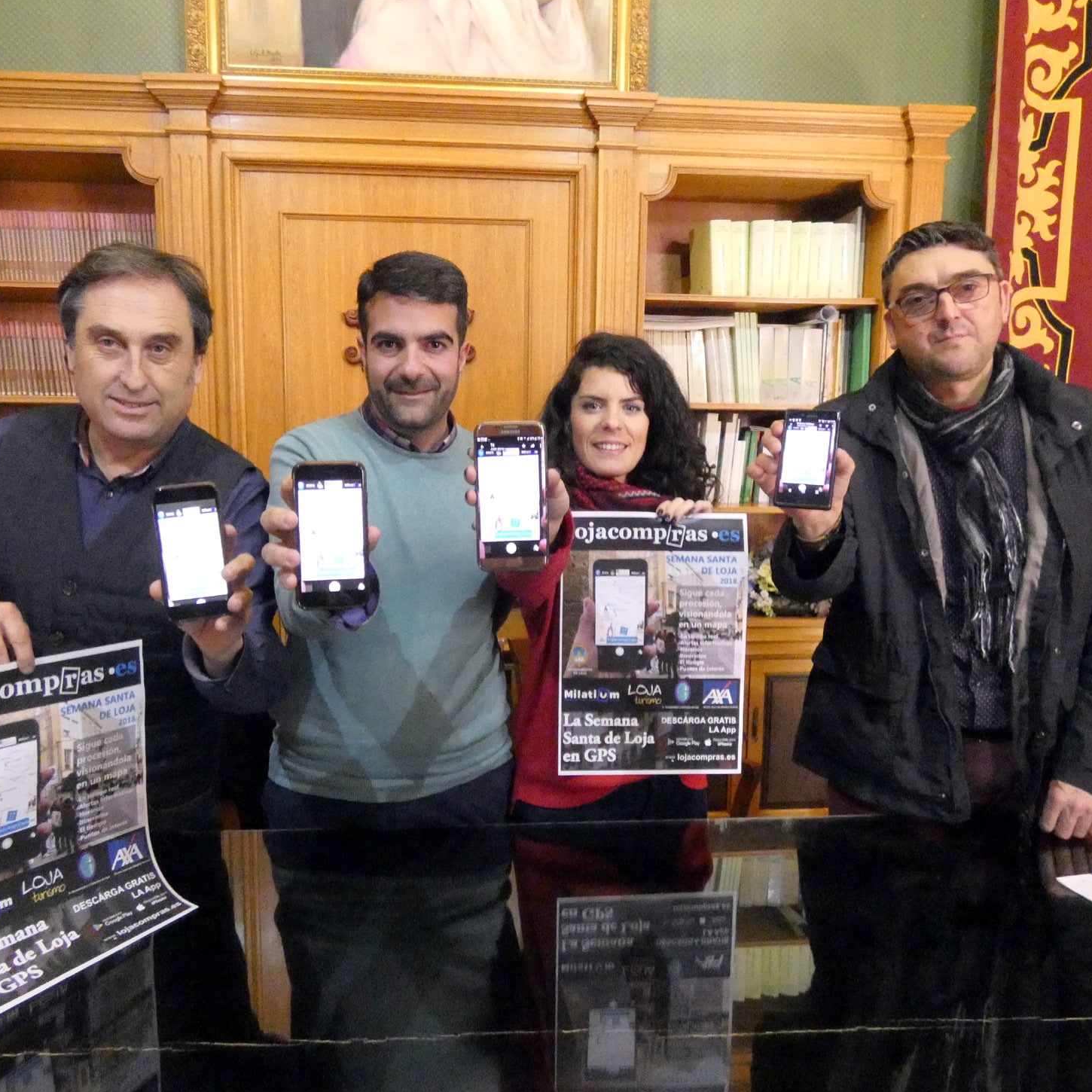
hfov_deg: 64.9
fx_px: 857
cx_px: 504
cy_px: 541
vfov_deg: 65.0
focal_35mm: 24
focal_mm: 3.6
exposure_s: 1/60
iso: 1250
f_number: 2.8
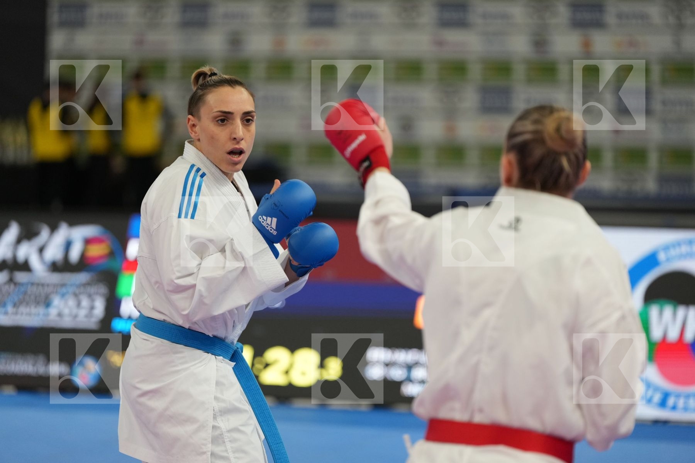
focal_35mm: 168
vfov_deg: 8.2
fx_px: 3243
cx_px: 348
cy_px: 232
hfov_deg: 12.2
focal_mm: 168
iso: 2000
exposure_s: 1/1000
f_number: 2.8
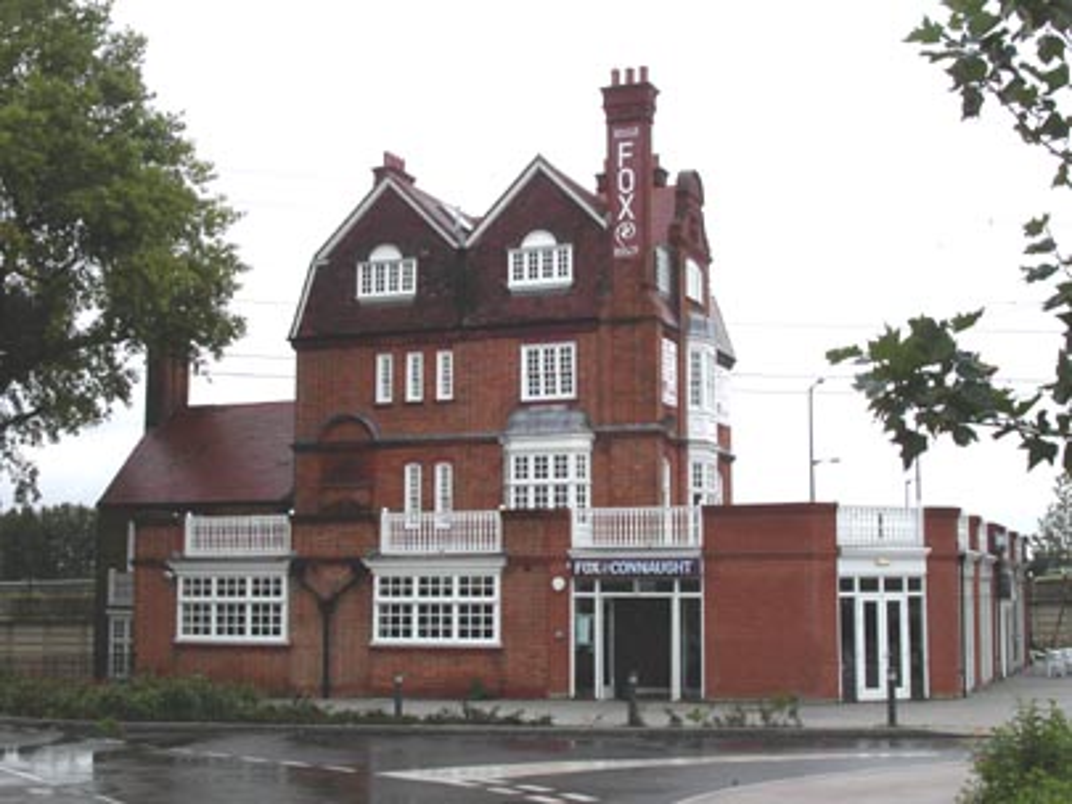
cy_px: 402
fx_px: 1549
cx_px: 536
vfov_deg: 29.1
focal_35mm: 50
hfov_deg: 38.2
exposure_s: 1/125
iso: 100
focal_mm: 10.3
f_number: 8
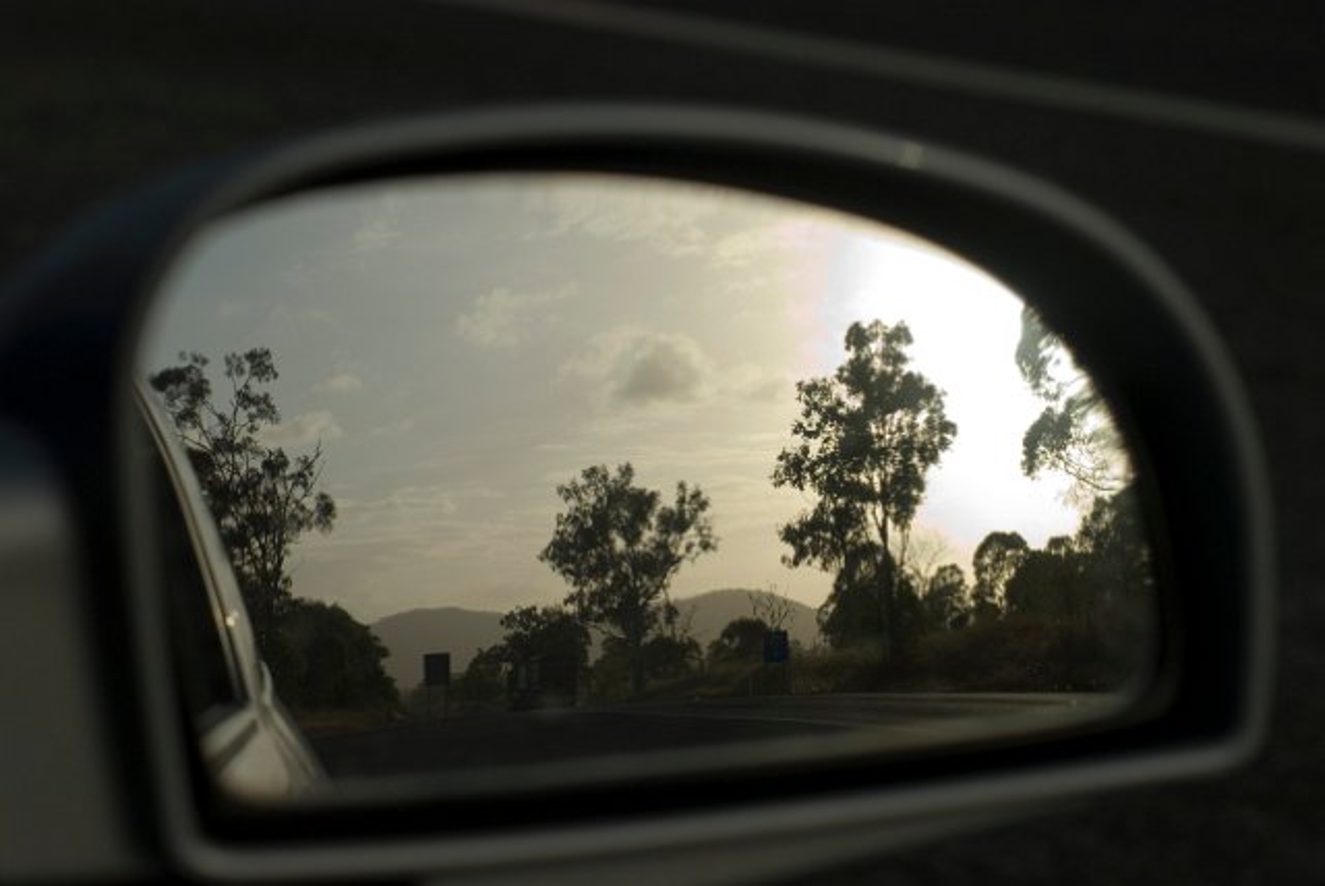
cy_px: 443
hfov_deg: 19.4
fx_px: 3868
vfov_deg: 13.1
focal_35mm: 105
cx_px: 662
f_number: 8
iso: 100
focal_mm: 70
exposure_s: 1/320
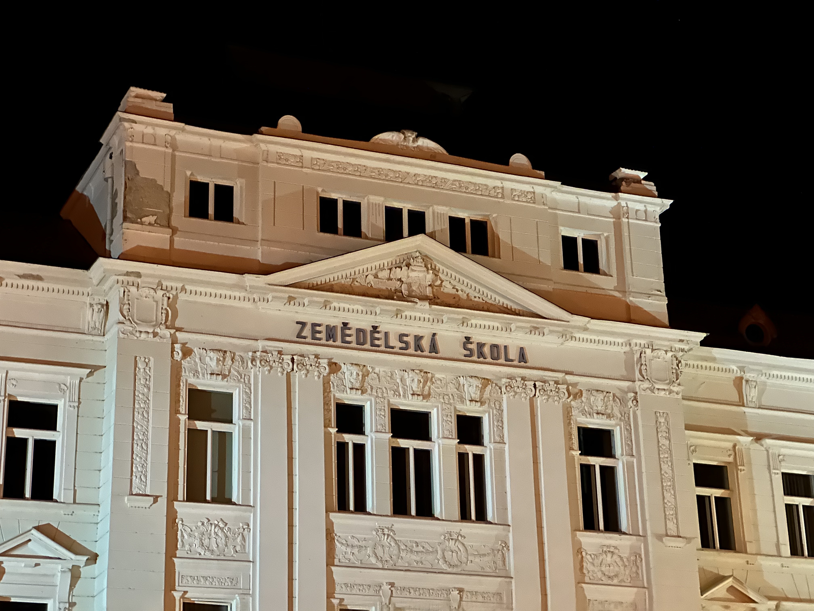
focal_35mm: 77
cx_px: 407
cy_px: 306
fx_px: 1811
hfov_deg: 25.3
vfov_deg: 19.1
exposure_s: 1/8
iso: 1600
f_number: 2.8
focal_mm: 9
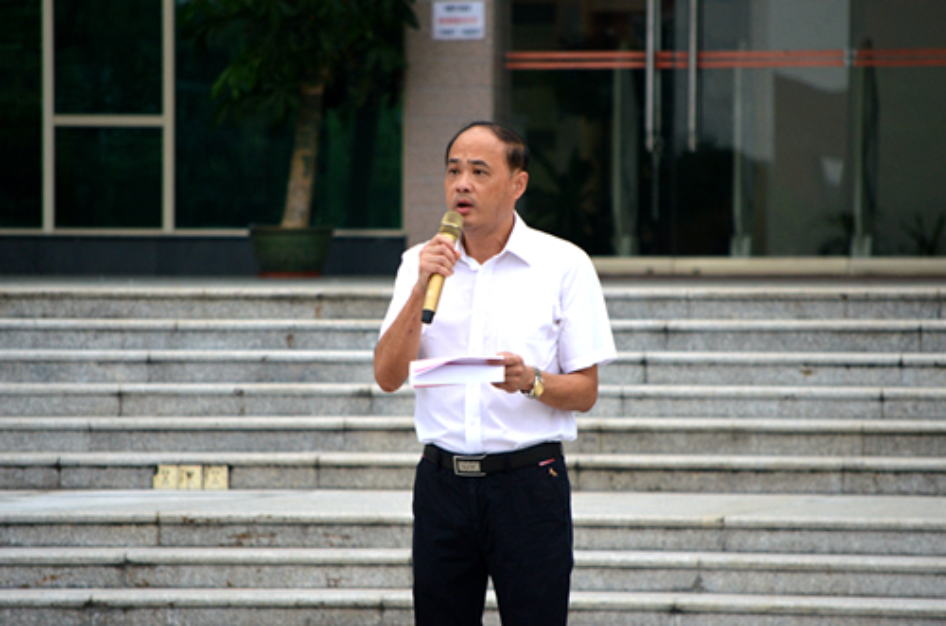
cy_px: 313
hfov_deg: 6.9
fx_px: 7866
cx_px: 473
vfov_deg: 4.6
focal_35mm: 300
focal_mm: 200
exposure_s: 1/500
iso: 640
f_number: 5.6
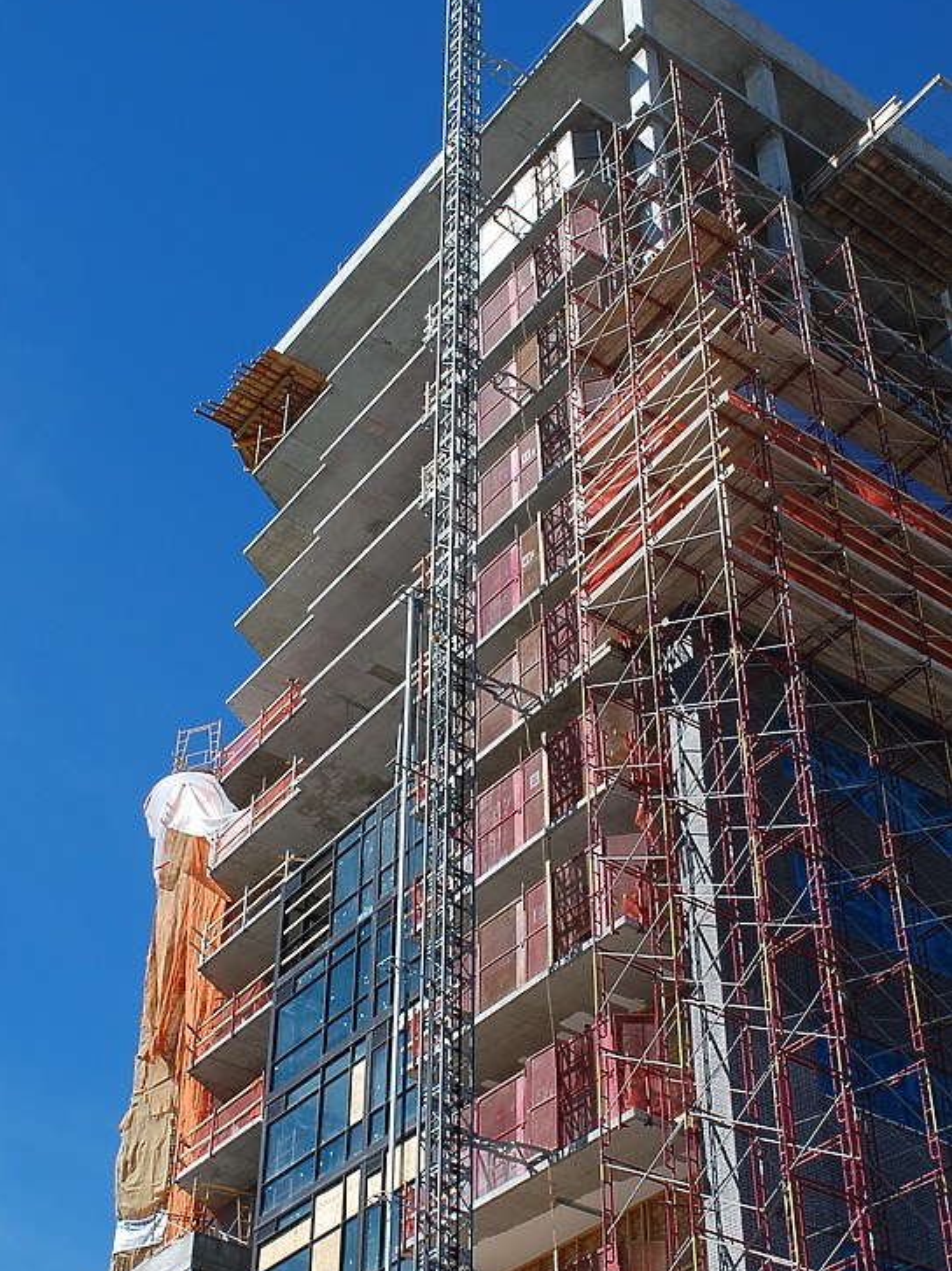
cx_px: 431
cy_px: 679
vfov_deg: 38.2
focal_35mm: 50
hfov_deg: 29.1
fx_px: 1835
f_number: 10
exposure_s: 1/250
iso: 200
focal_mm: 28
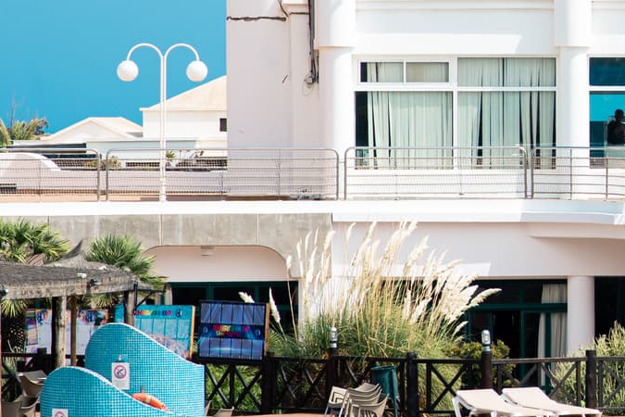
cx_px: 919
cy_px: 218
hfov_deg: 8.0
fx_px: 4375
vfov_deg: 5.5
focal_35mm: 252
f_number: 9
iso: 100
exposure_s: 1/160
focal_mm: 85
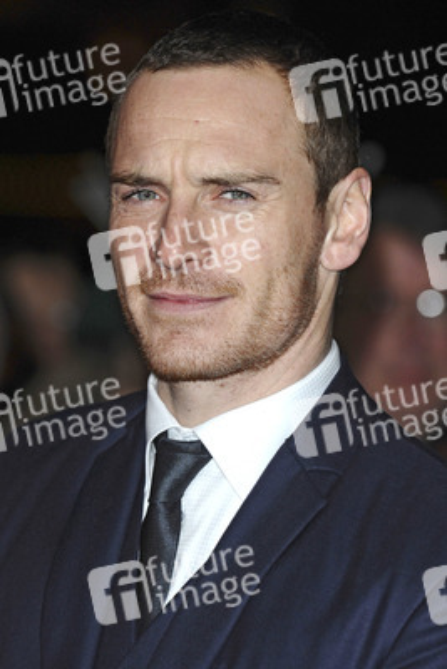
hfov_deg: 5.2
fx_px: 4884
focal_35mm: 262
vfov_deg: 7.8
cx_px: 224
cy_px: 334
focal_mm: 175
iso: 640
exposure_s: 1/250
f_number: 4.5
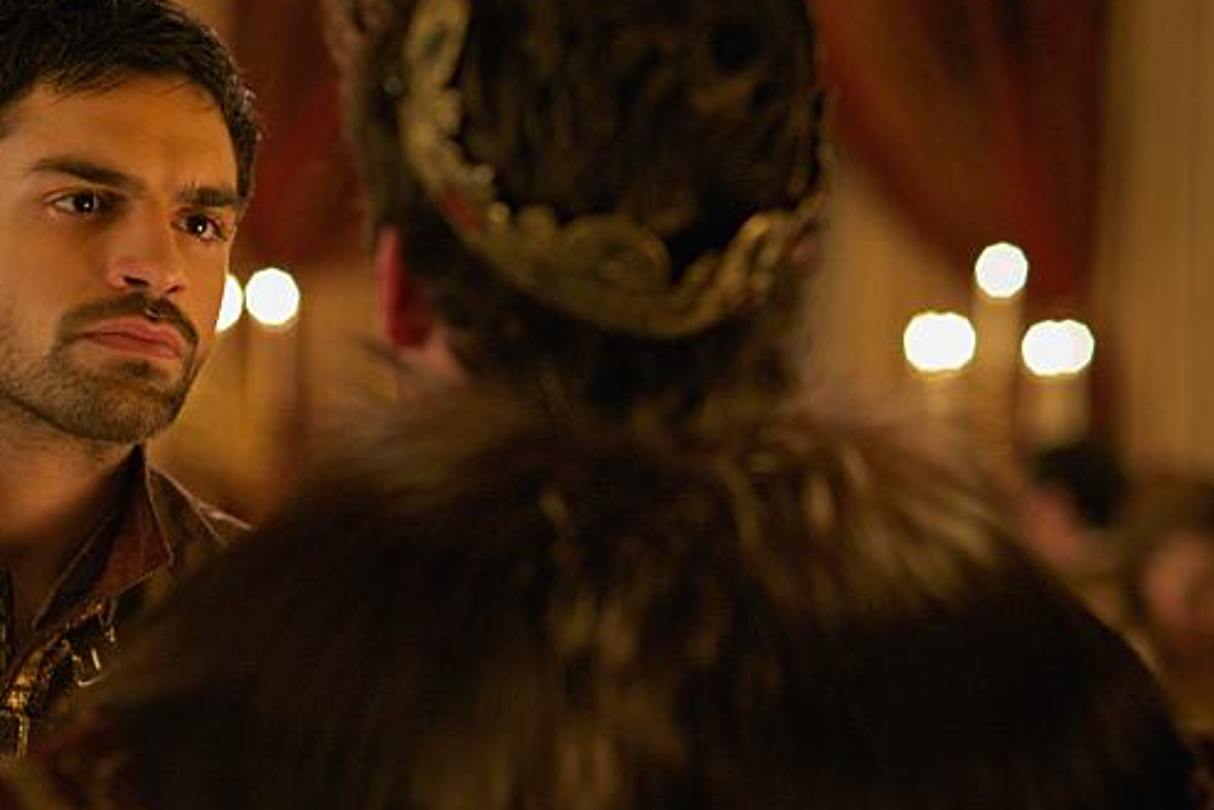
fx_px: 4655
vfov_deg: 9.9
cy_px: 505
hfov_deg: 14.8
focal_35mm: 138
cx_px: 239
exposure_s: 1/80
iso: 2500
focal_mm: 85
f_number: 2.5
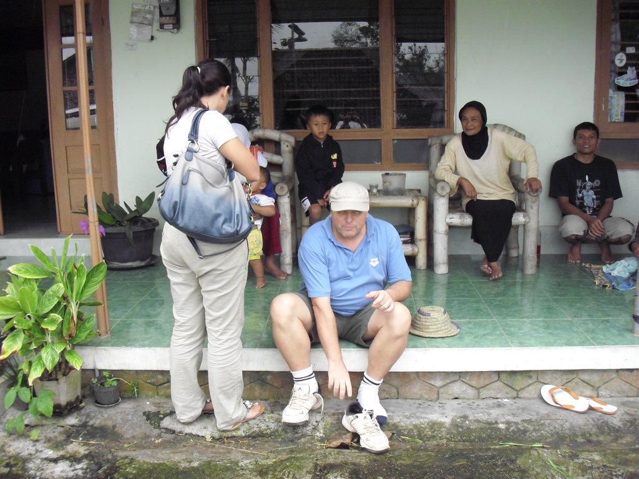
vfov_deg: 37.7
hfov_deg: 49.0
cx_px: 320
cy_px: 240
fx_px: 701
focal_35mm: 38
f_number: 2.8
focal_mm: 6.2
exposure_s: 1/60
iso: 200
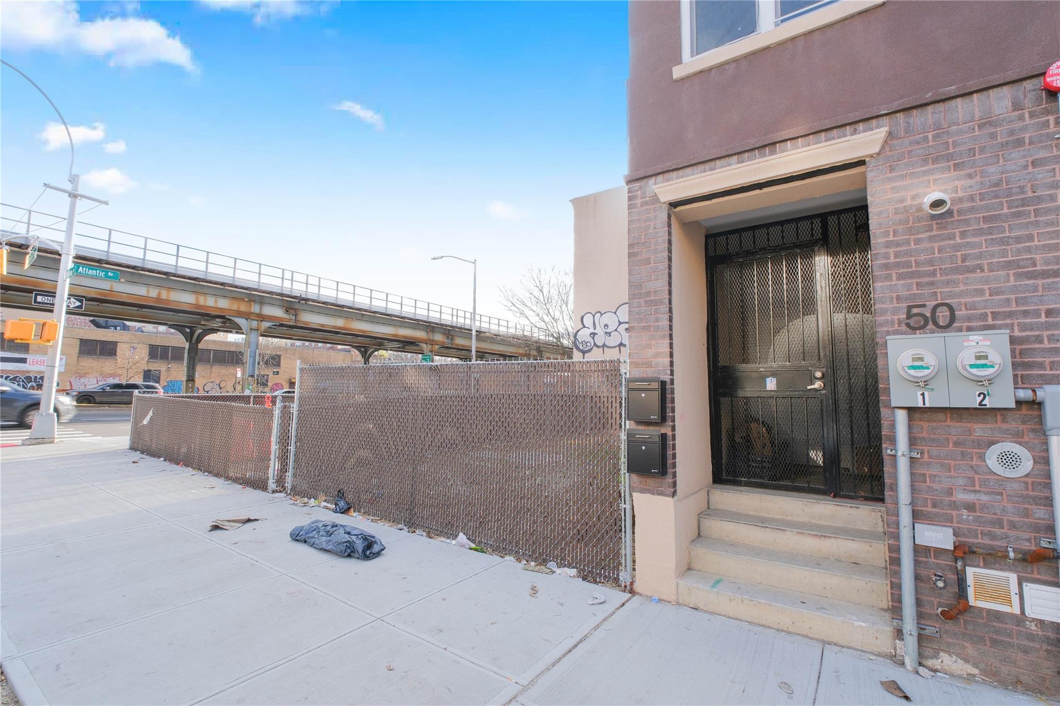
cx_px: 530
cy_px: 353
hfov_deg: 93.3
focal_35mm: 17
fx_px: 500
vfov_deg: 70.4
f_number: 10
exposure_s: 1/60
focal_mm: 11
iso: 250
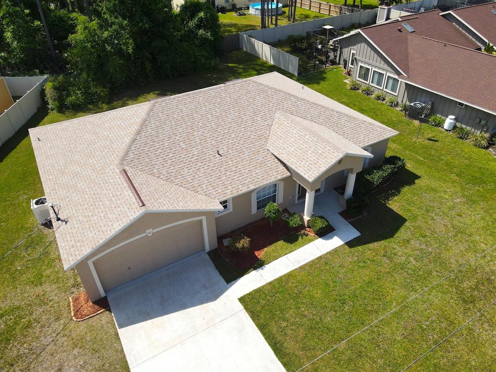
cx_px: 248
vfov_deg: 56.8
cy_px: 186
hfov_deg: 71.6
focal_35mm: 24
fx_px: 344
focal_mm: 4.5
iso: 100
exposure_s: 1/640
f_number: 2.8
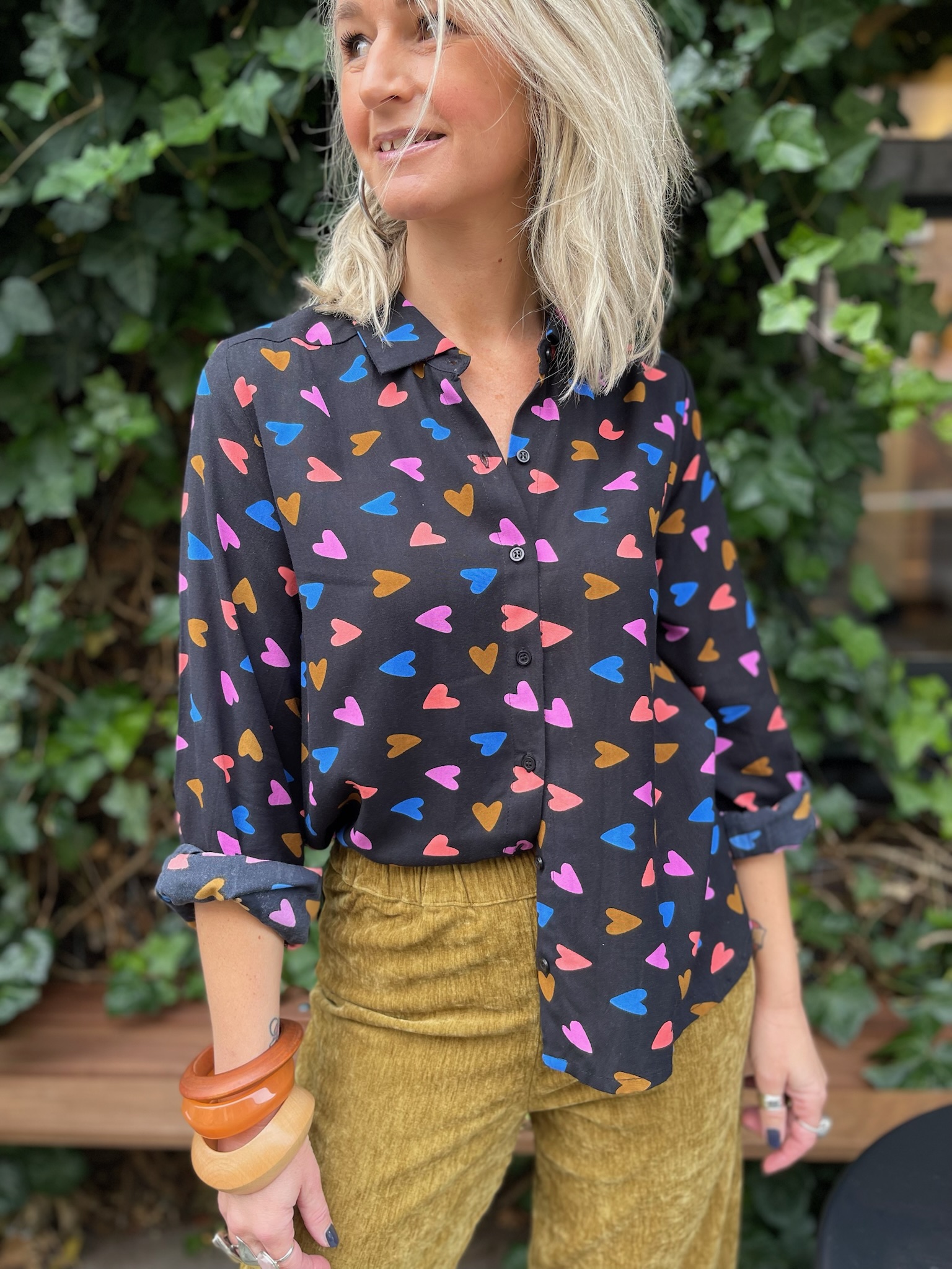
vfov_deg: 67.3
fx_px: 953
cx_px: 476
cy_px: 634
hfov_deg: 53.1
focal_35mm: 26
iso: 40
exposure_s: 1/121
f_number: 1.6
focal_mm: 5.1
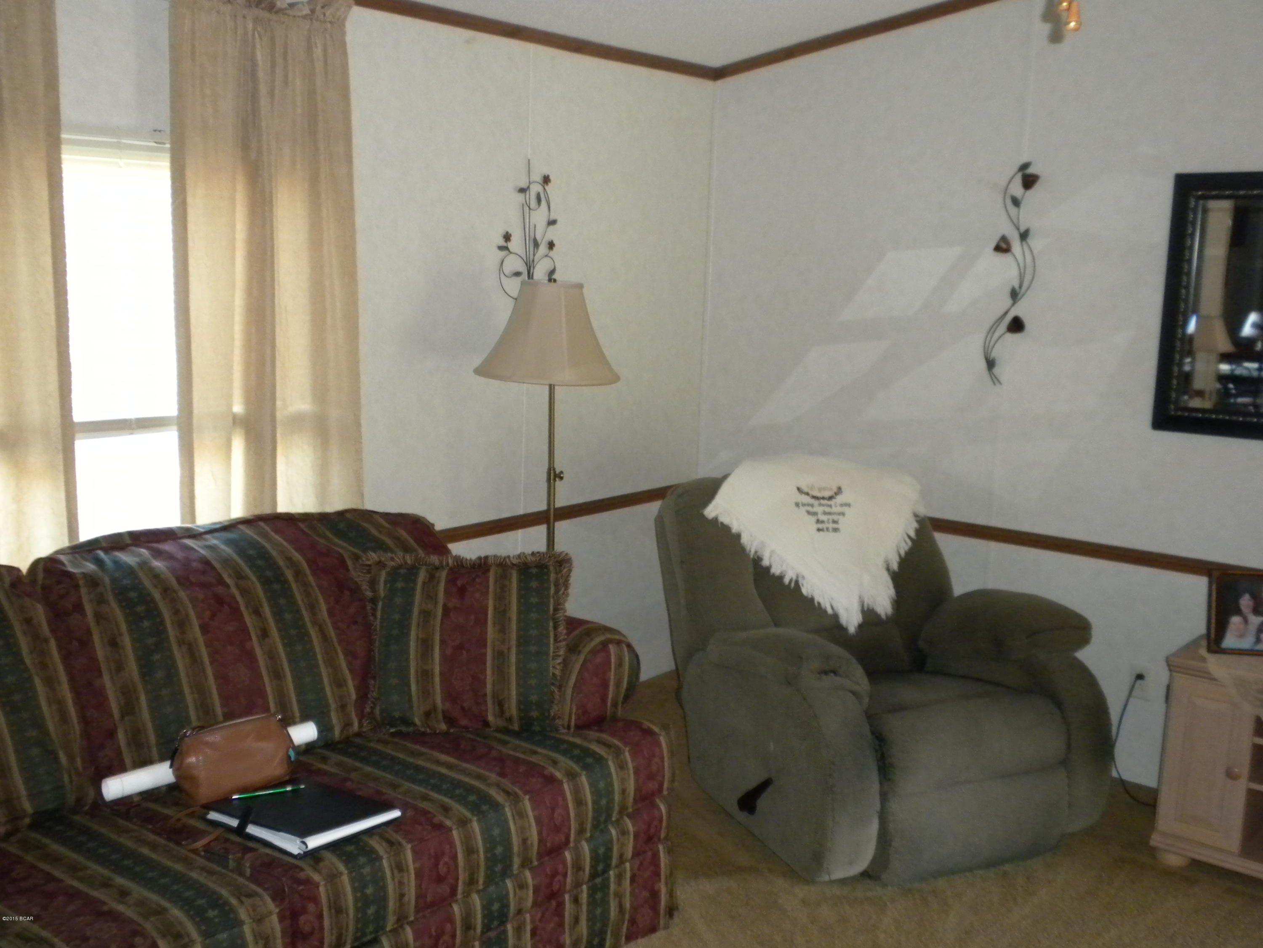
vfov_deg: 38.7
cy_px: 474
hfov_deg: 50.1
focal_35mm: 37
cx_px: 632
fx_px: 1350
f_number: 3.5
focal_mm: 6.6
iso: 400
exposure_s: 1/30
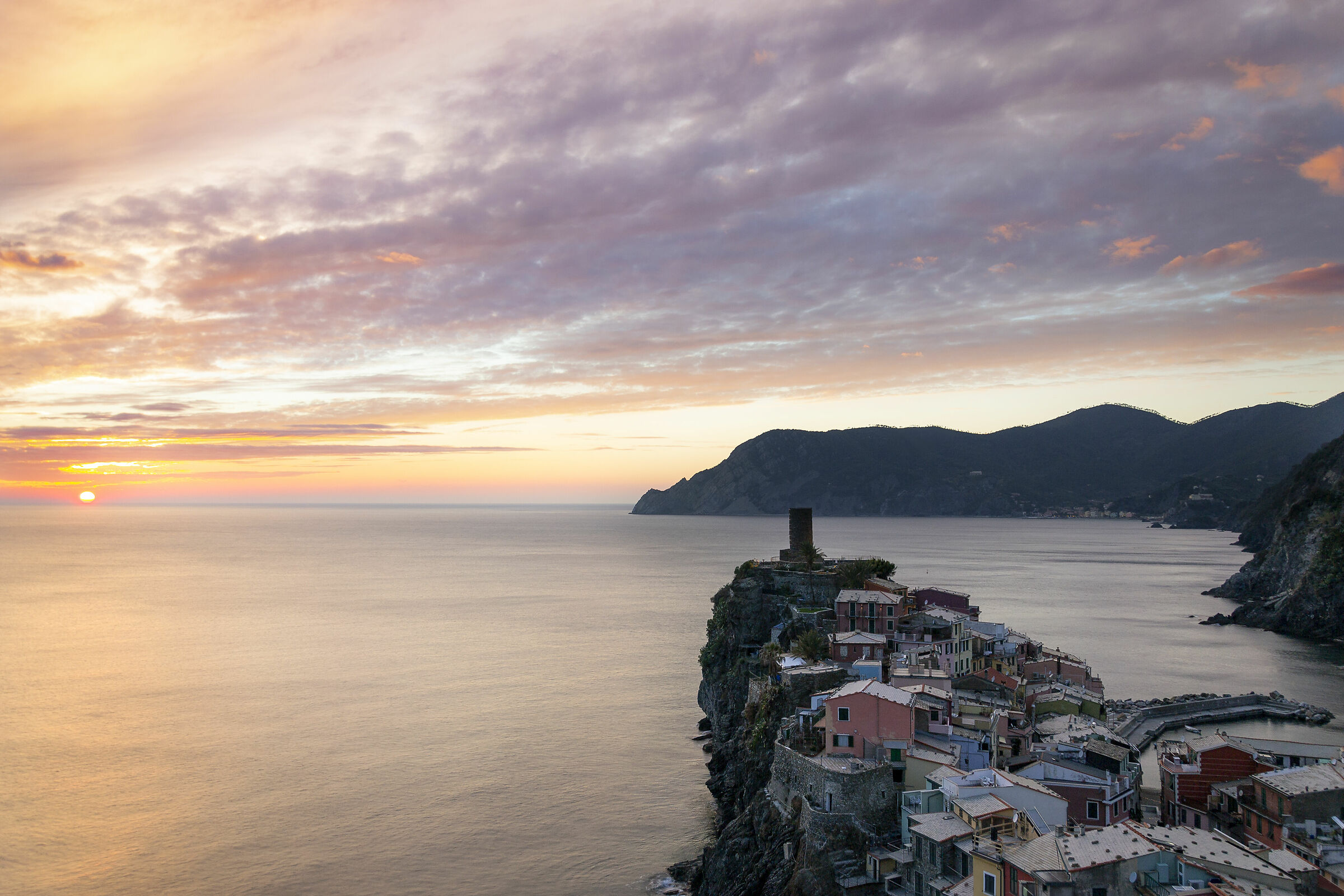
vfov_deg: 47.9
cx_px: 672
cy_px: 448
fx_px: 1008
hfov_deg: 67.4
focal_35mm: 27
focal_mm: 18
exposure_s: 1/1.67
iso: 100
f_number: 3.5
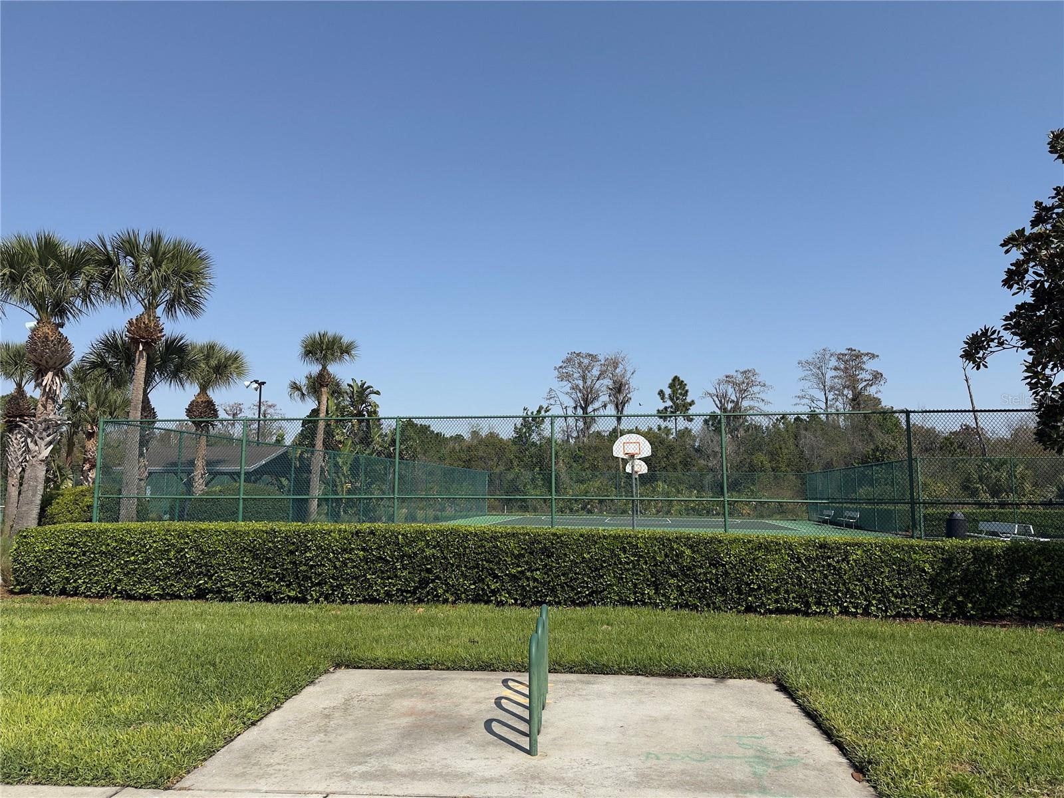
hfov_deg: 71.6
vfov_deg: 56.8
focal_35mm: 24
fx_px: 738
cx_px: 532
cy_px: 399
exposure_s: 1/6173
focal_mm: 6.76
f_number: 1.78
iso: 80
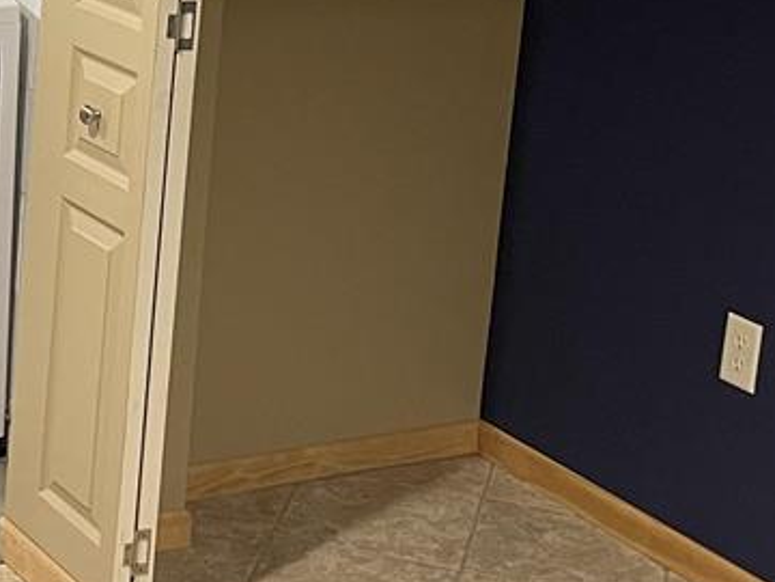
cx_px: -19
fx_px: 1993
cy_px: 19
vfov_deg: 16.3
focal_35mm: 89
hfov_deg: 21.2
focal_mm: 5.1
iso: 400
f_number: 1.6
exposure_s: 1/60
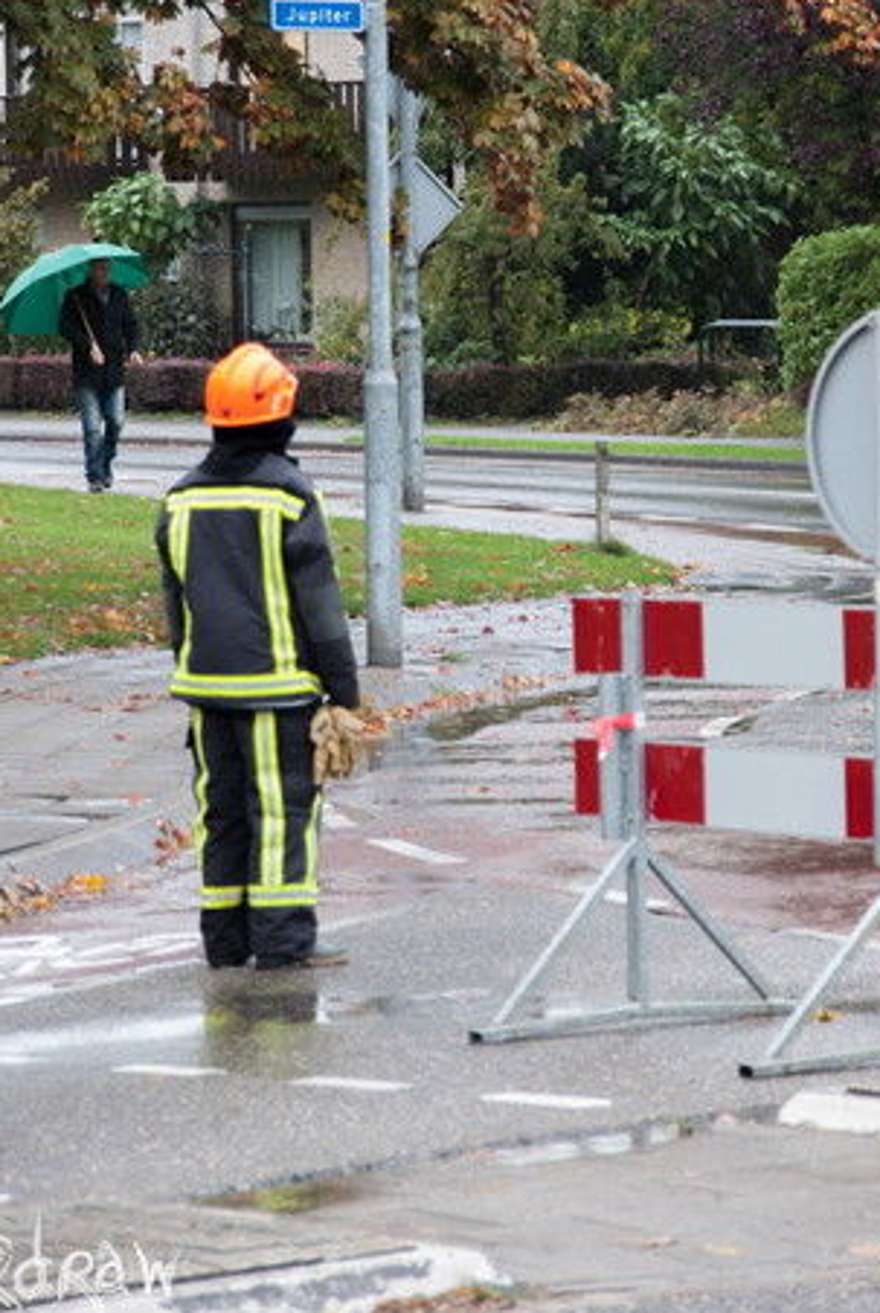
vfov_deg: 12.4
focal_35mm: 166
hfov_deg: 8.3
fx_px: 6063
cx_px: 431
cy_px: 595
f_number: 5.6
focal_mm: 100
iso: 400
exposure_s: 1/100
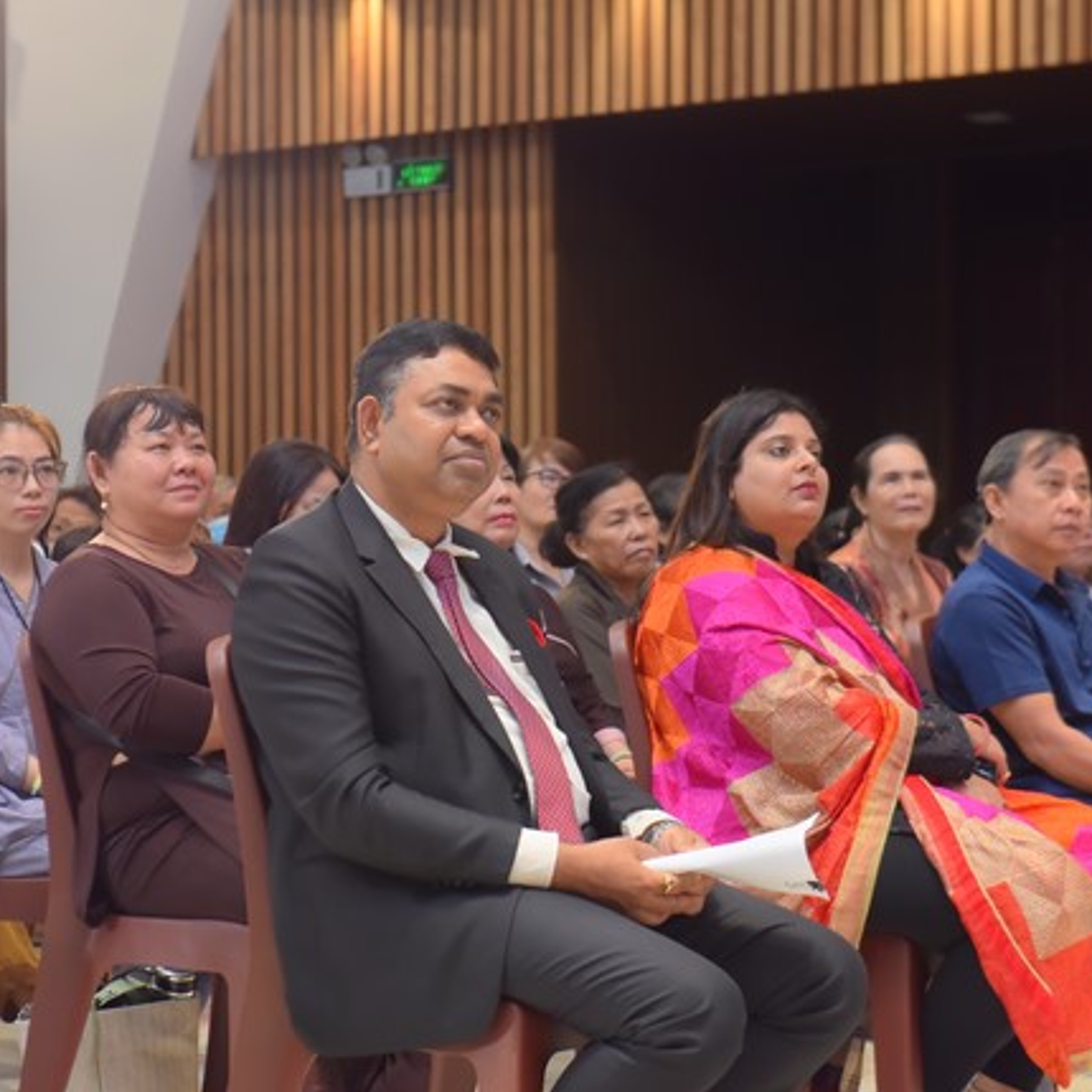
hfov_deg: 19.3
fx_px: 3212
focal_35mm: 90
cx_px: 490
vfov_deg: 19.3
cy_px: 547
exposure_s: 1/125
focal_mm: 70
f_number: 4
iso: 1250
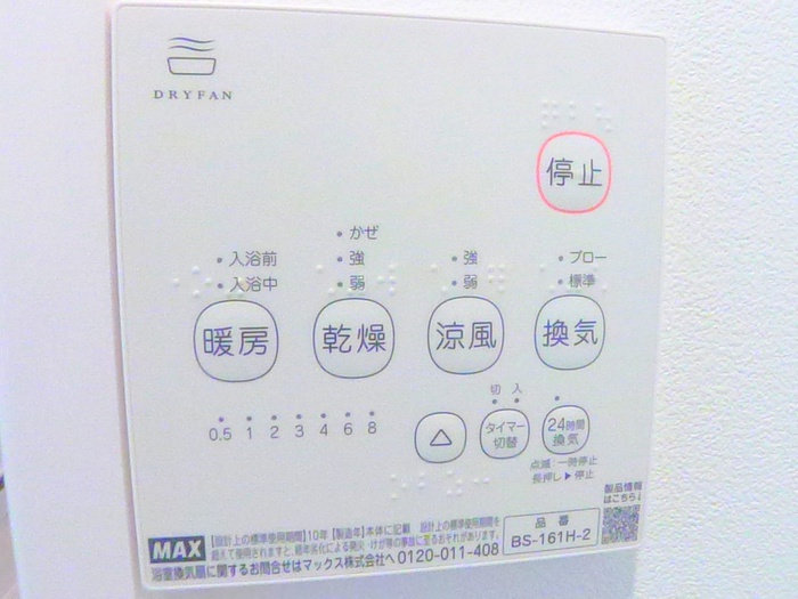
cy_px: 300
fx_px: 692
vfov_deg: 46.8
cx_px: 399
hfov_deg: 60.0
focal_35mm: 30
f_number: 4
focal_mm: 6.4
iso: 12800
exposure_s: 1/500
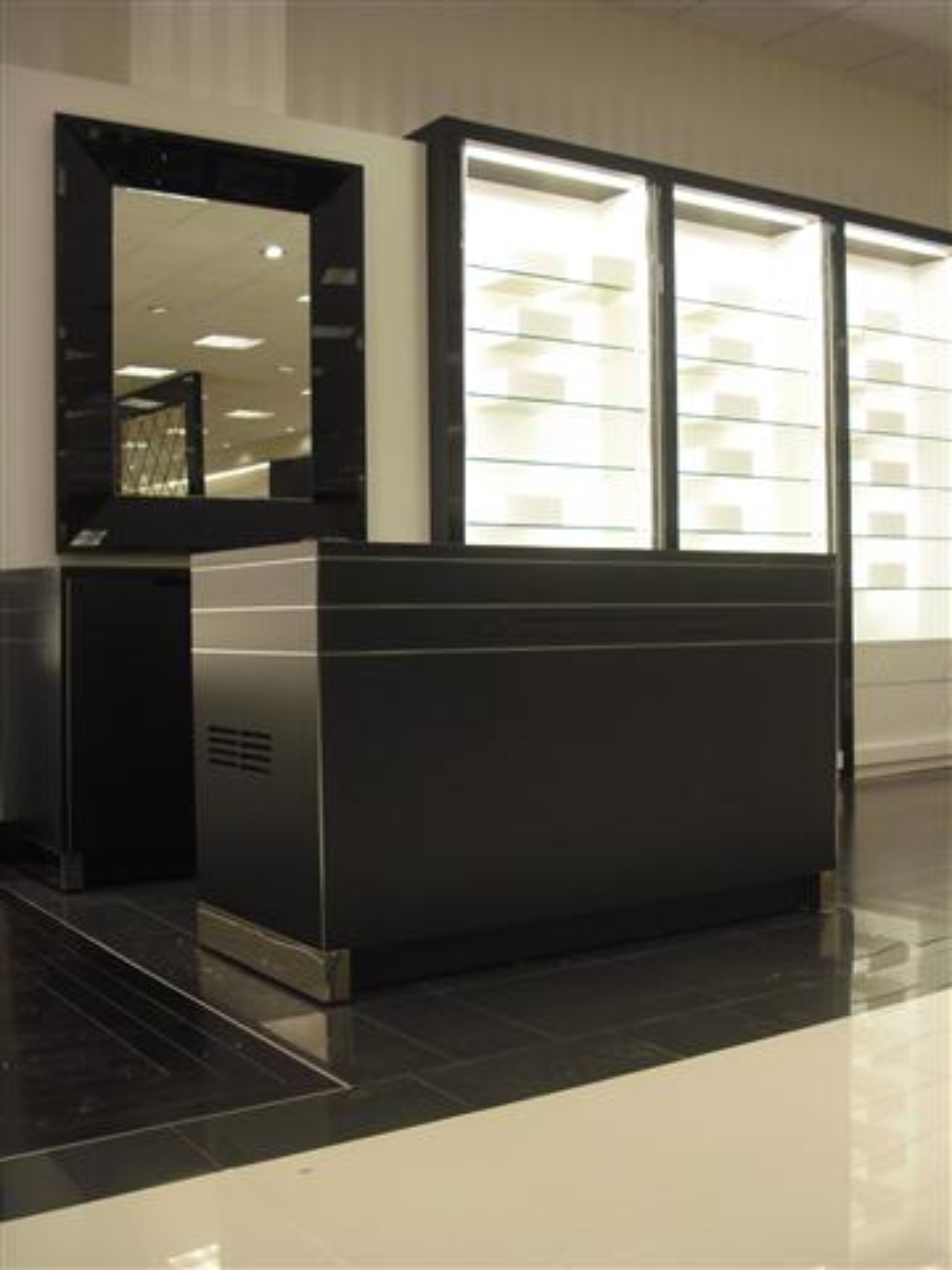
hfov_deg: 37.7
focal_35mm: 38
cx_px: 476
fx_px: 1393
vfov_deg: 49.0
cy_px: 635
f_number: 2.8
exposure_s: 1/80
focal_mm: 6.2
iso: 200
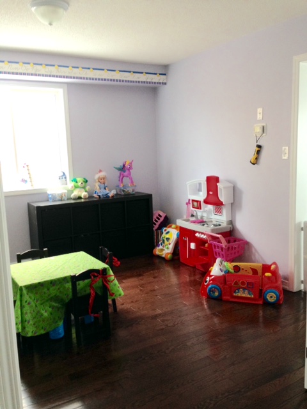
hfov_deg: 42.9
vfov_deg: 55.4
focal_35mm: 33
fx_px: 390
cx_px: 154
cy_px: 204
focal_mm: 4.12
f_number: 2.4
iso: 100
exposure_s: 1/20
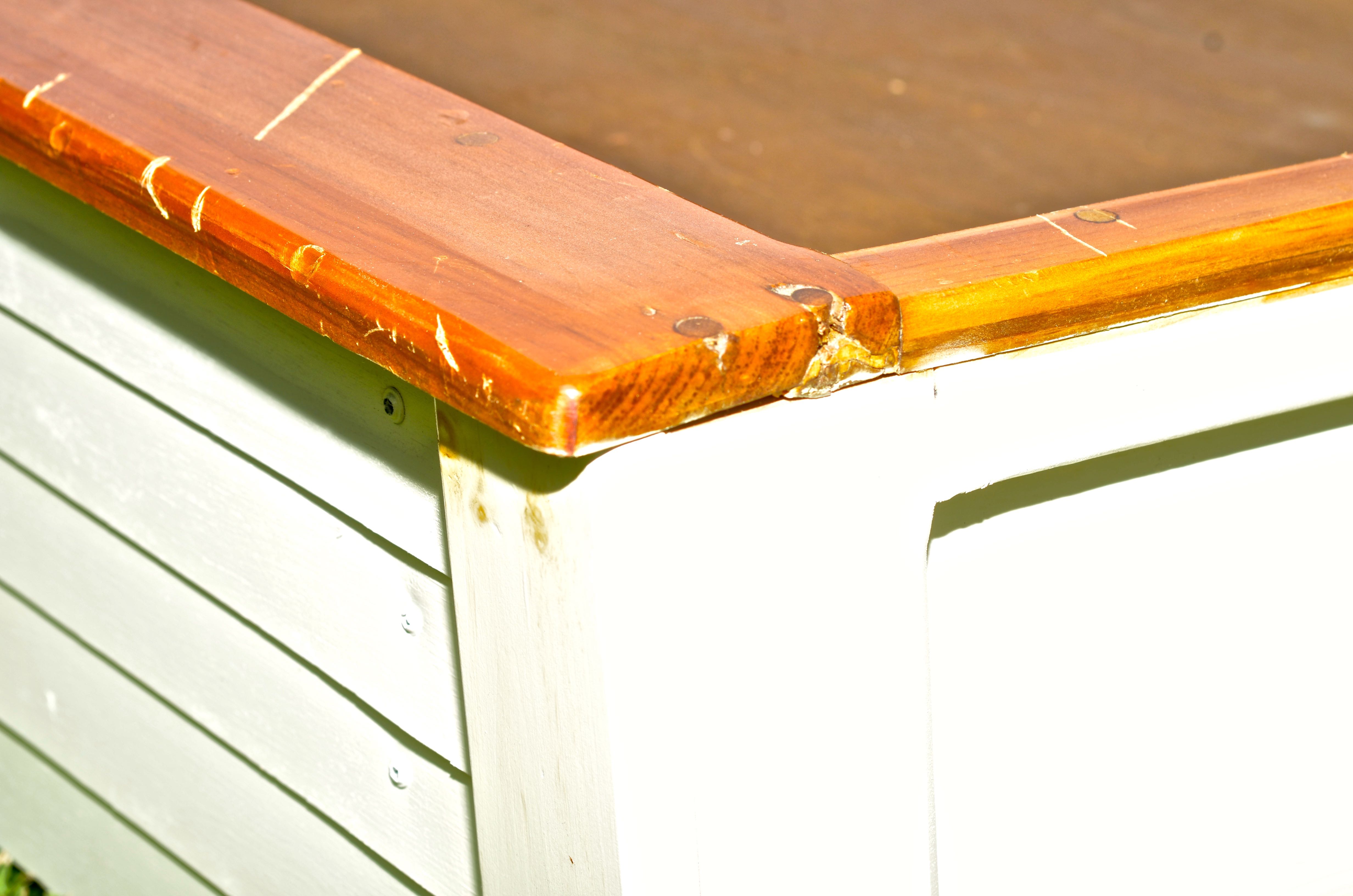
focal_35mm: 105
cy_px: 448
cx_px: 676
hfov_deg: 19.5
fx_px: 3938
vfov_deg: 13.0
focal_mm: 70
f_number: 8
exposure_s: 1/250
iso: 160
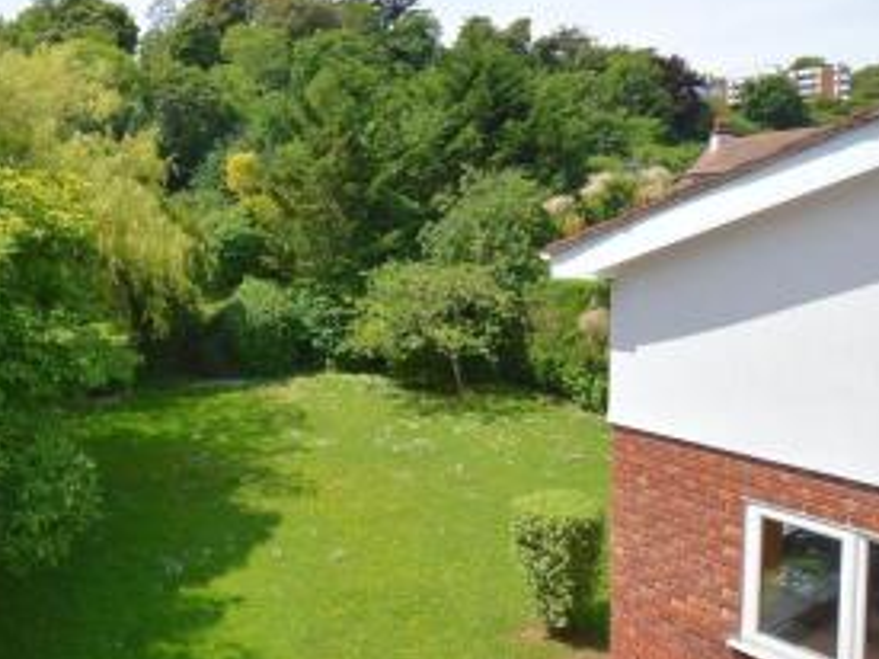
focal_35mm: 25
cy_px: 254
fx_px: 635
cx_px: 182
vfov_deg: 54.3
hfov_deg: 63.7
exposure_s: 1/200
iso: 100
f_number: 7.1
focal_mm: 10
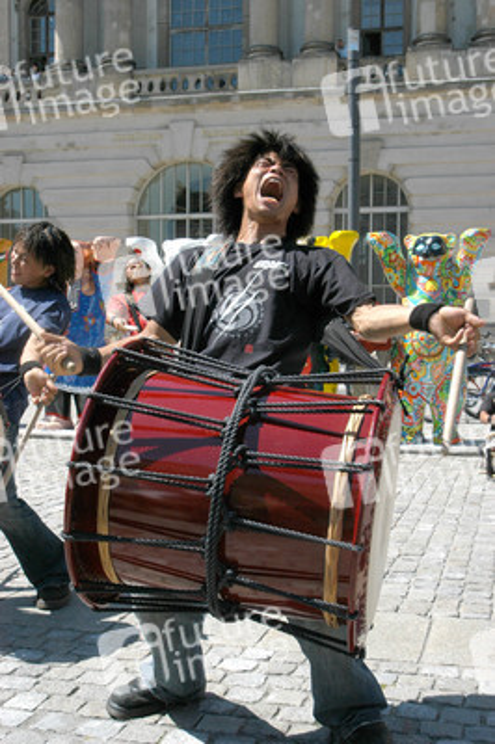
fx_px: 992
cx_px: 248
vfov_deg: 41.1
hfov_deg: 28.0
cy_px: 372
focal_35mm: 48
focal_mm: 32
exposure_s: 1/500
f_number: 10
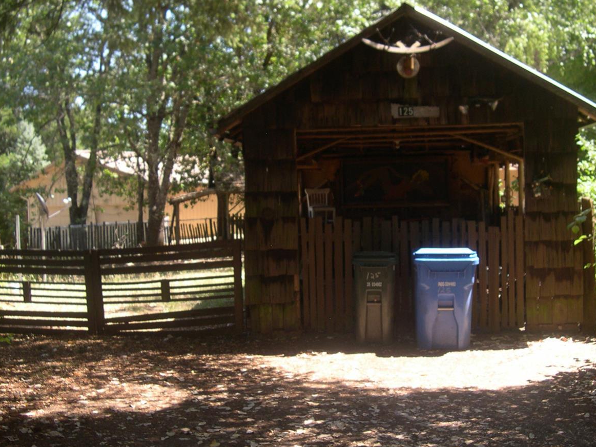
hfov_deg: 38.9
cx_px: 305
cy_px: 228
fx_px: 844
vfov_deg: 29.7
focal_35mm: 49
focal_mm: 8
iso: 100
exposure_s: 1/158
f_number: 2.8
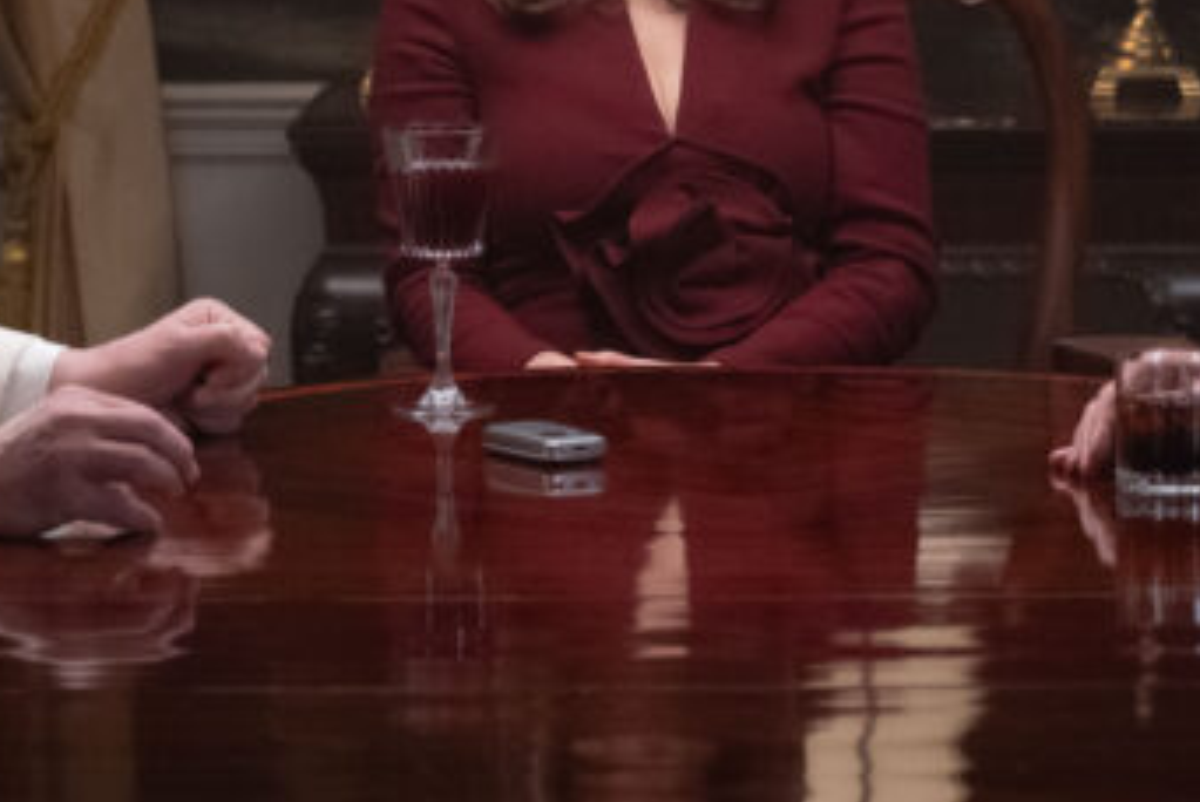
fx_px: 7006
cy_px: 287
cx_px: 735
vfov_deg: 6.6
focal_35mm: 210
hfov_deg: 9.8
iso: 4000
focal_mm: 70
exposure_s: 1/125
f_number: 4
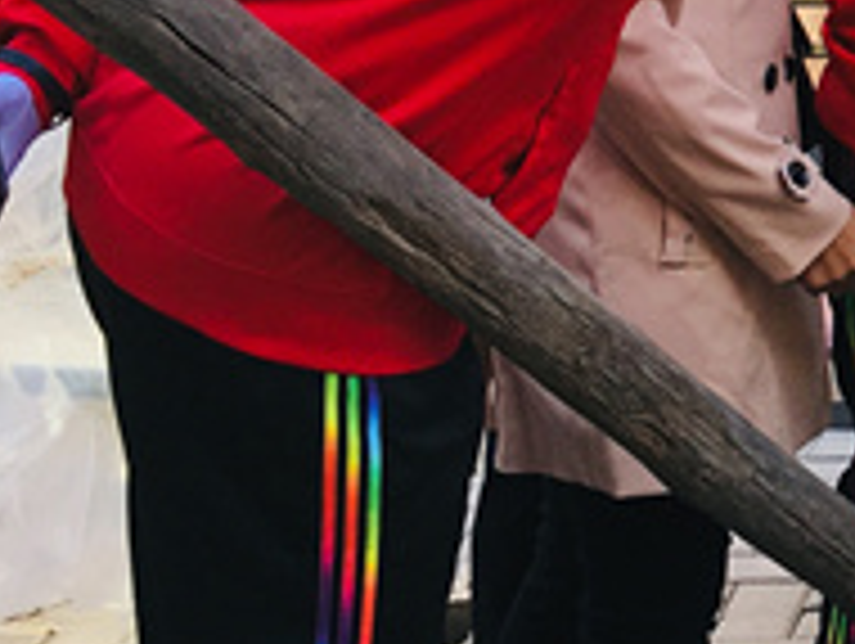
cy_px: -32
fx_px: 3017
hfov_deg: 13.6
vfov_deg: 12.0
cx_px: 1742
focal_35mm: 122
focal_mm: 4.15
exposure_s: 1/210
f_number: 2.2
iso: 25
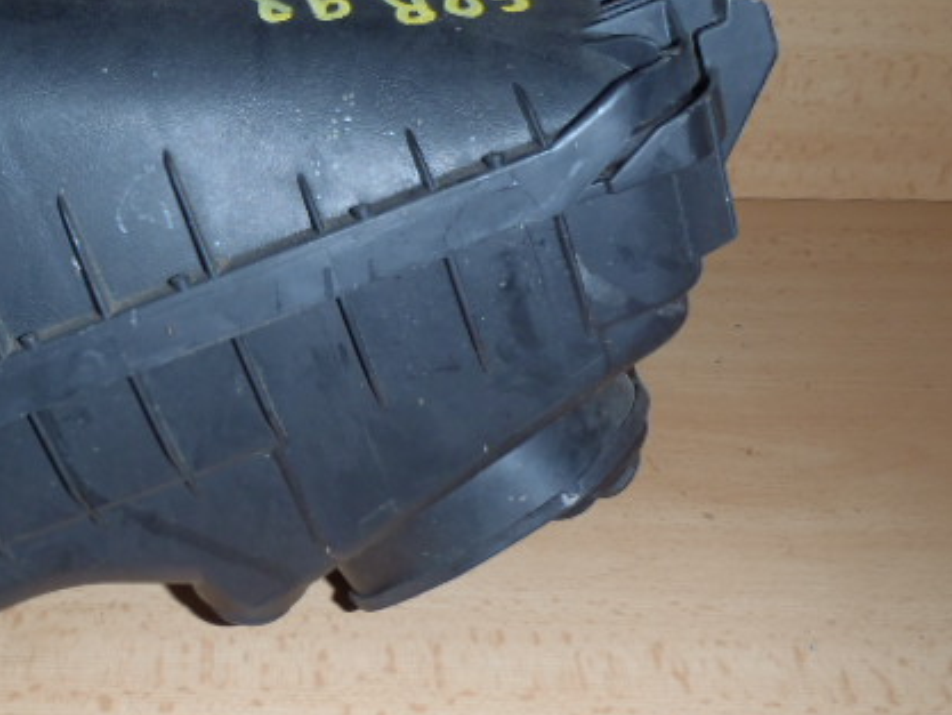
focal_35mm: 43
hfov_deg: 42.4
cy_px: 393
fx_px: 1183
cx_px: 233
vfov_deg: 33.6
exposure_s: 1/30
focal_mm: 5
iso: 100
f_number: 3.9
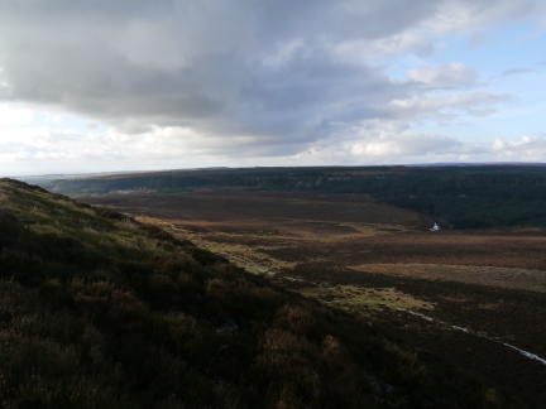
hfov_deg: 56.8
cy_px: 204
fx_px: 505
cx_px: 273
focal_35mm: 32
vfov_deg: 44.2
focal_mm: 16
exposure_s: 1/320
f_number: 6.3
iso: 160
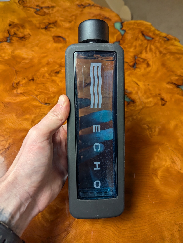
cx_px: 92
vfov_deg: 71.5
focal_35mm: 24
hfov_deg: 57.0
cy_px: 122
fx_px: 169
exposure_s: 1/216
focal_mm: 6.81
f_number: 1.85
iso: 702
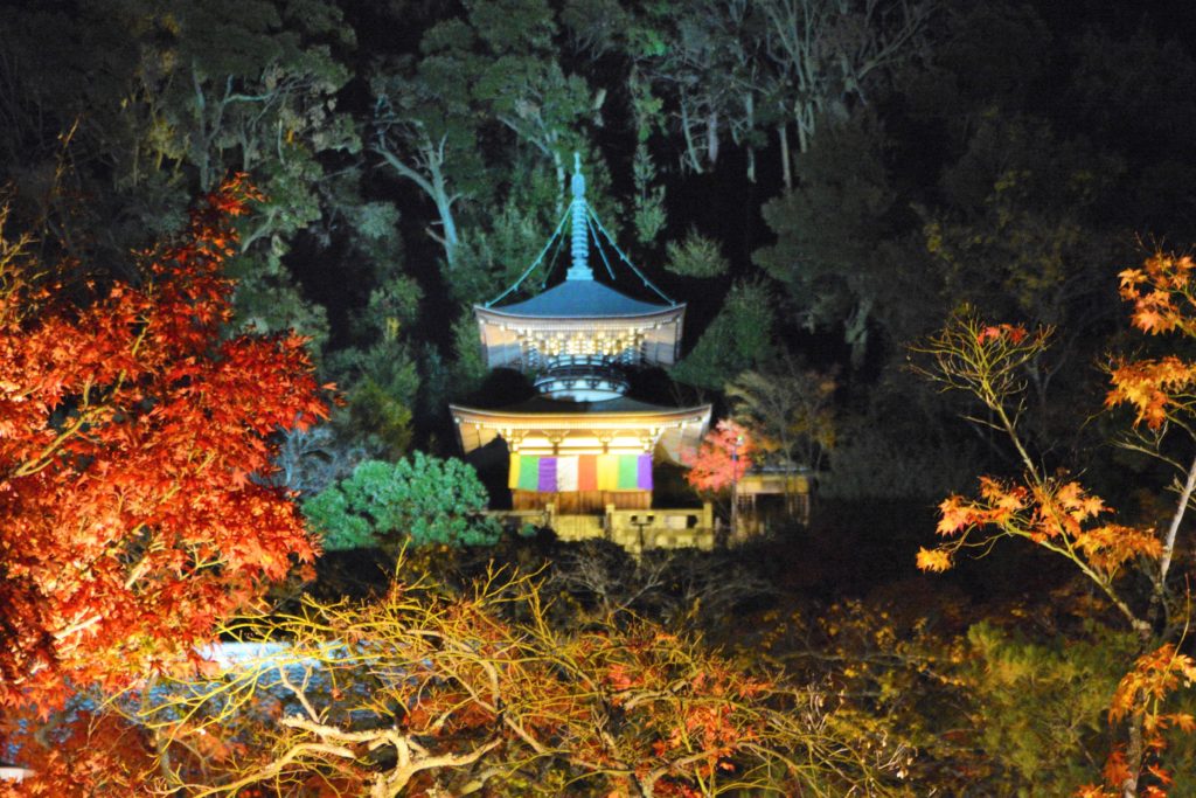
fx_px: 3239
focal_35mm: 98
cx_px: 598
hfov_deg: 20.9
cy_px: 399
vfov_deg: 14.0
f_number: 5.3
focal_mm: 65
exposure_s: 1/10
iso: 3200
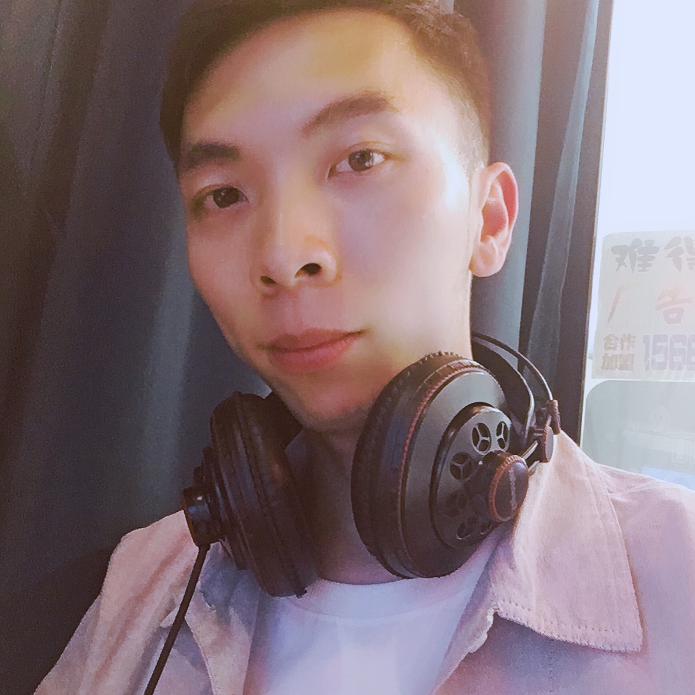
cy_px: 413
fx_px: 840
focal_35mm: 37
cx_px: 351
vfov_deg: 44.7
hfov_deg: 44.9
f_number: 2.2
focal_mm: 2.65
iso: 250
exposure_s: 1/20
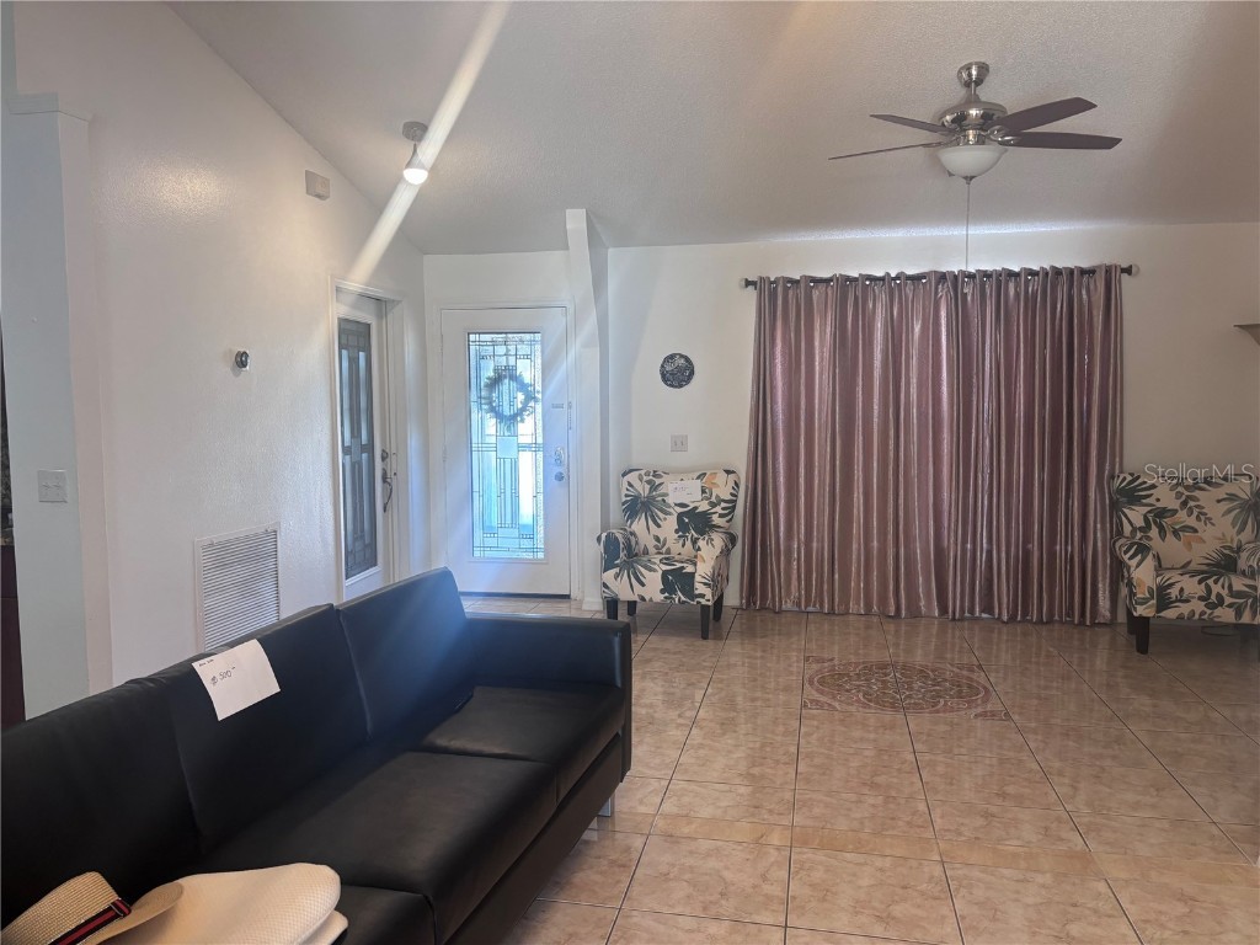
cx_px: 630
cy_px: 472
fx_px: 946
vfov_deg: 53.1
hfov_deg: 67.3
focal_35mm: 26
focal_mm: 5.96
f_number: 1.6
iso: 125
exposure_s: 1/60
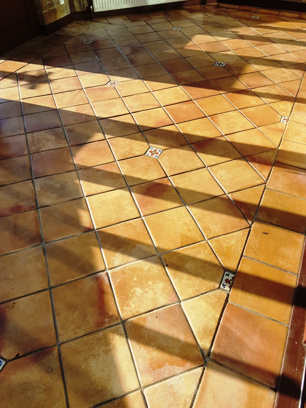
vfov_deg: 67.3
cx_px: 153
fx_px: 306
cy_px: 204
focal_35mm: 26
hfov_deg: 53.1
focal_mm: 4.2
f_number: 1.7
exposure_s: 1/538
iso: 40
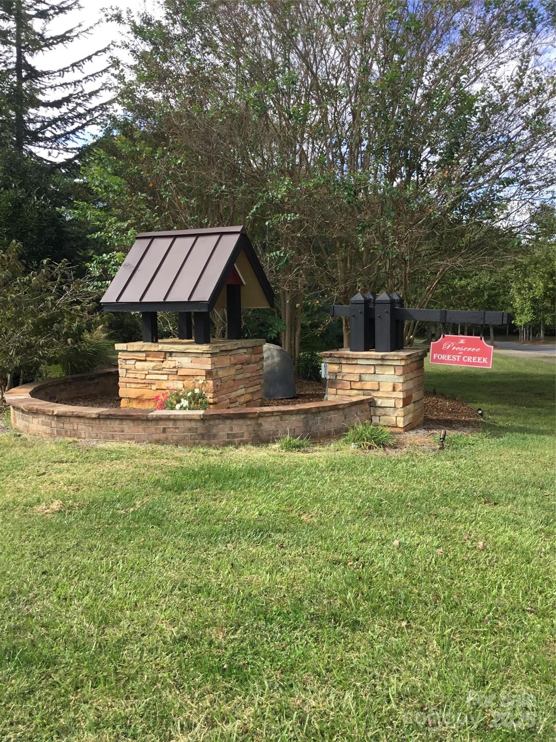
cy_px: 371
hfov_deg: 45.4
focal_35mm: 31
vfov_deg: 58.4
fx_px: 664
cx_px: 278
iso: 25
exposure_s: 1/471
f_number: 2.4
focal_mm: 3.3
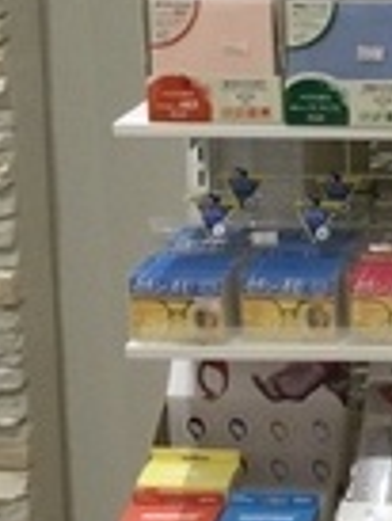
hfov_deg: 12.2
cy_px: -110
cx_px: 672
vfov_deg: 16.6
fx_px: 1704
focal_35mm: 113
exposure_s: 1/30
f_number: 2.4
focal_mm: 3.3
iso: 40
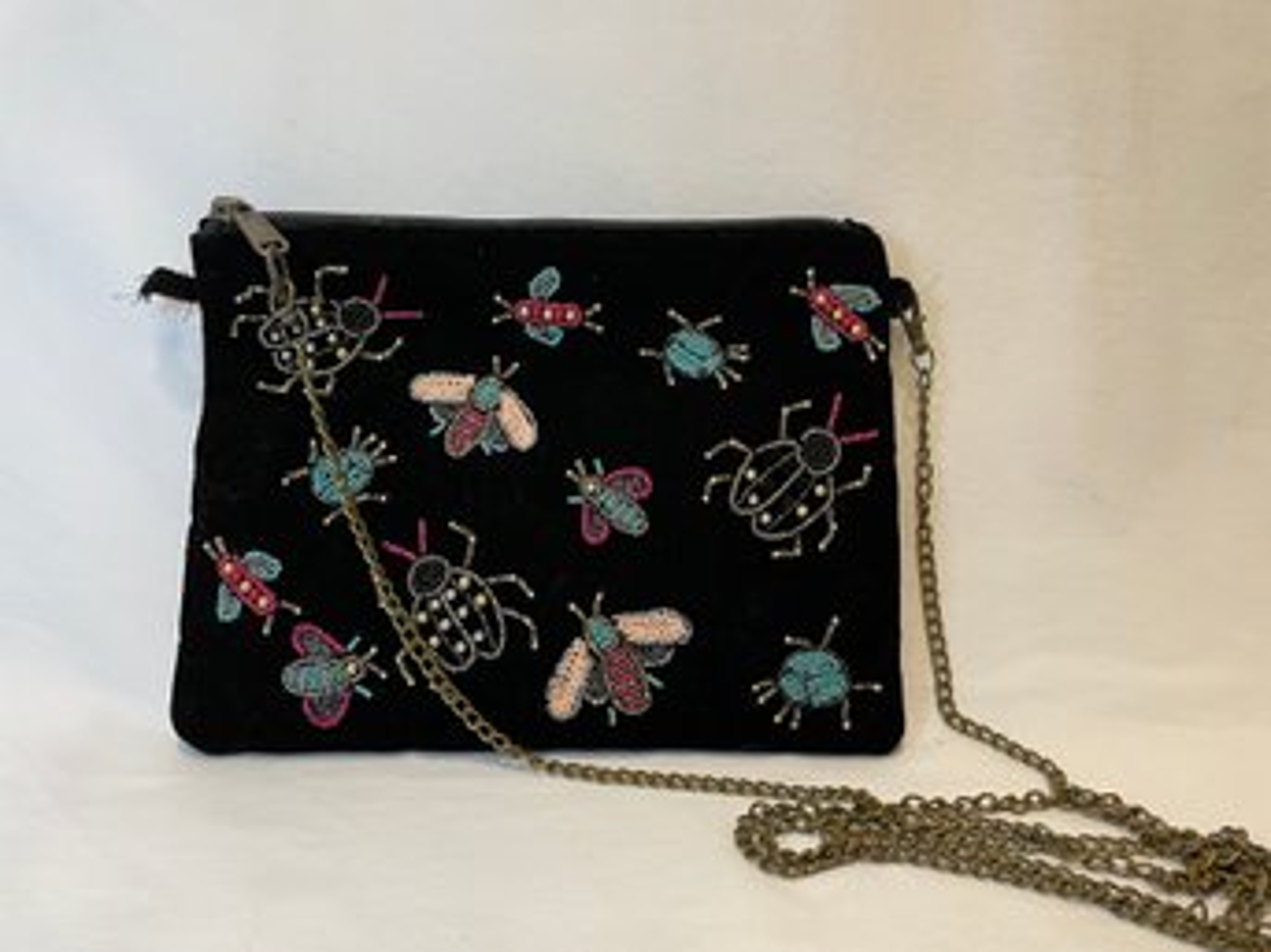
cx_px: 636
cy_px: 476
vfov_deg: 53.0
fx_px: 954
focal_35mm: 26
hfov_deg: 67.3
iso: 80
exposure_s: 1/60
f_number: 1.6
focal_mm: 4.2
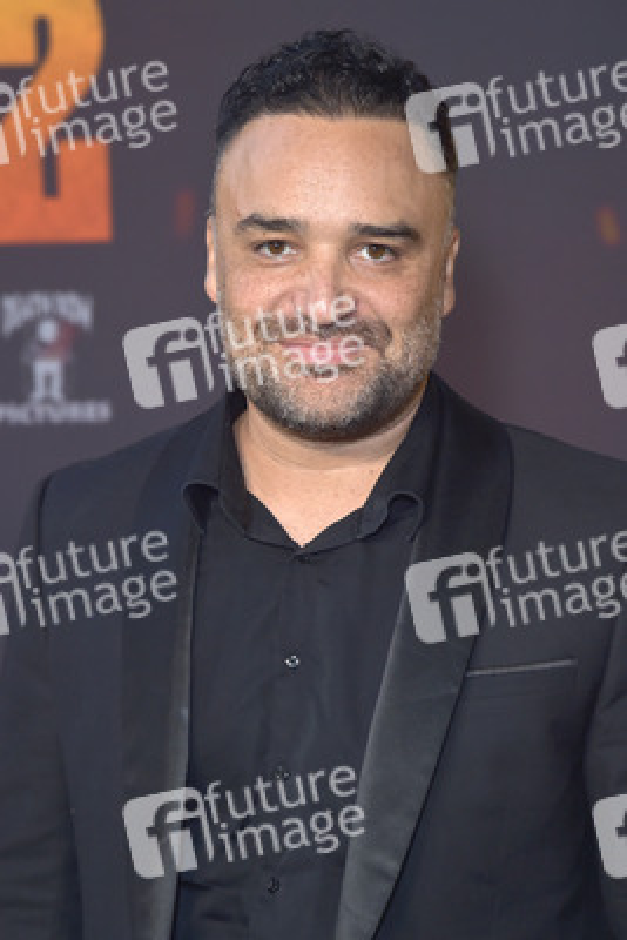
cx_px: 314
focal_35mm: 120
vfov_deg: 17.1
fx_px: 3132
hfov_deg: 11.4
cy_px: 470
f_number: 6.3
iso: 640
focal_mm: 120
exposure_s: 1/250
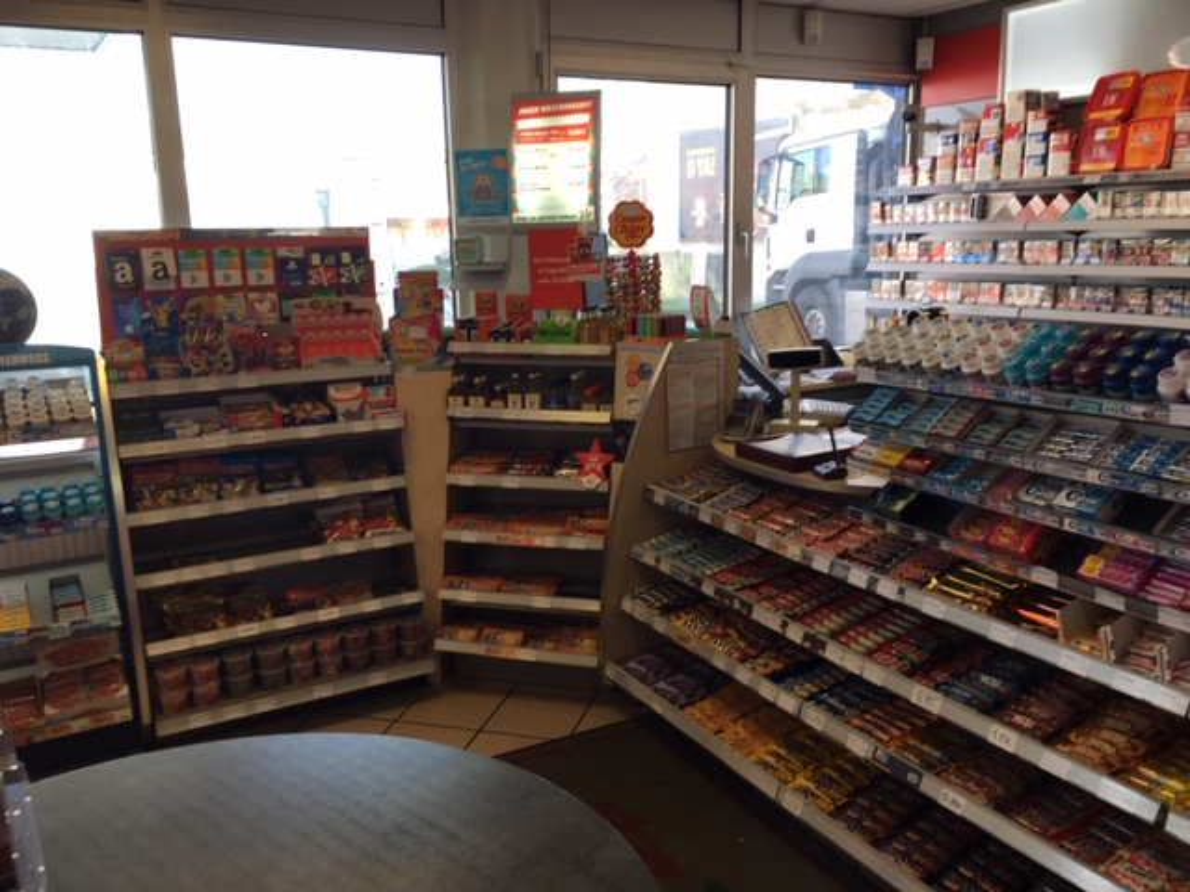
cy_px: 446
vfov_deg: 48.2
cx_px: 595
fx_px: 997
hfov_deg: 61.7
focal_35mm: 29
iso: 25
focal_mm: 4.15
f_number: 2.2
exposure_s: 1/50
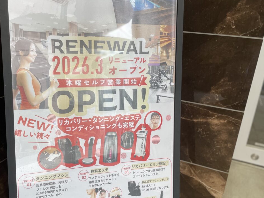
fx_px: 267
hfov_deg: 51.9
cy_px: 109
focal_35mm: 35
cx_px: 95
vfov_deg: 40.6
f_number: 1.6
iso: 40
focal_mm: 4.2
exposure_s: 1/100
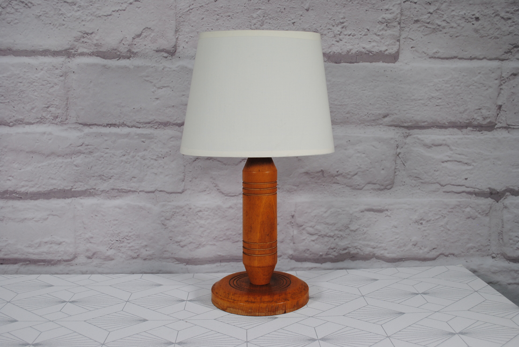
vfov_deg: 37.0
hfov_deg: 53.1
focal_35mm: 36
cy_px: 174
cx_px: 260
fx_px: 520
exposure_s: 1/125
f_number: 5.6
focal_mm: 24
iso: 140
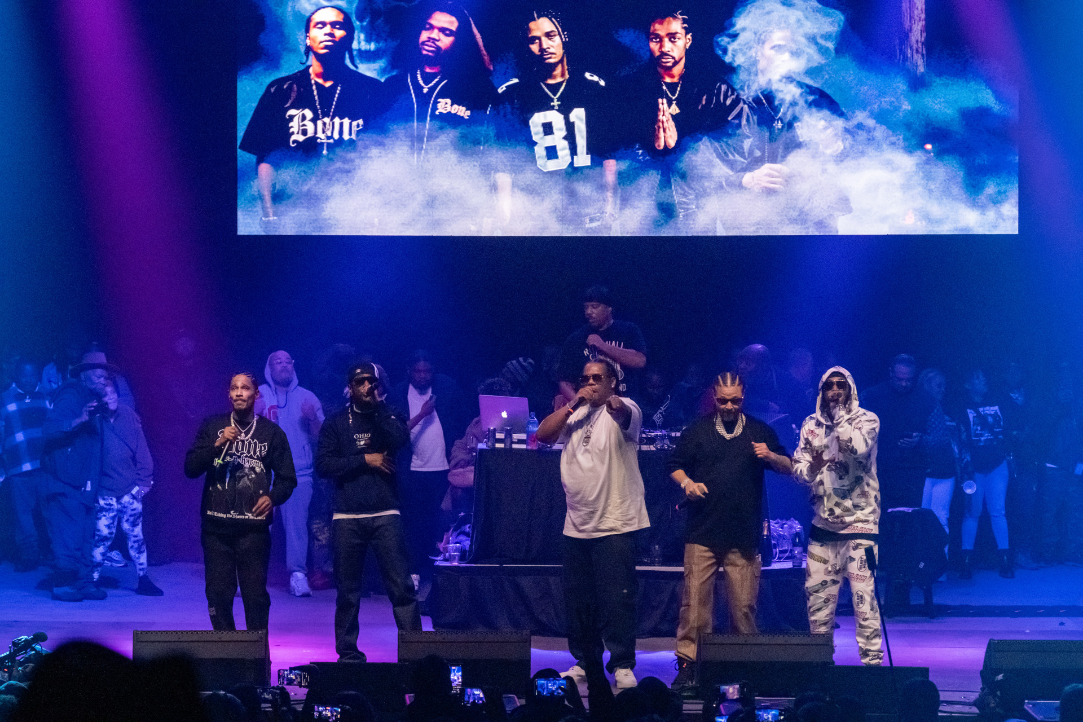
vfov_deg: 11.3
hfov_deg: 16.9
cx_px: 542
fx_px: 3640
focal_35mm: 121
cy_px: 361
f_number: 5
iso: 10000
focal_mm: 80.4
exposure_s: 1/250
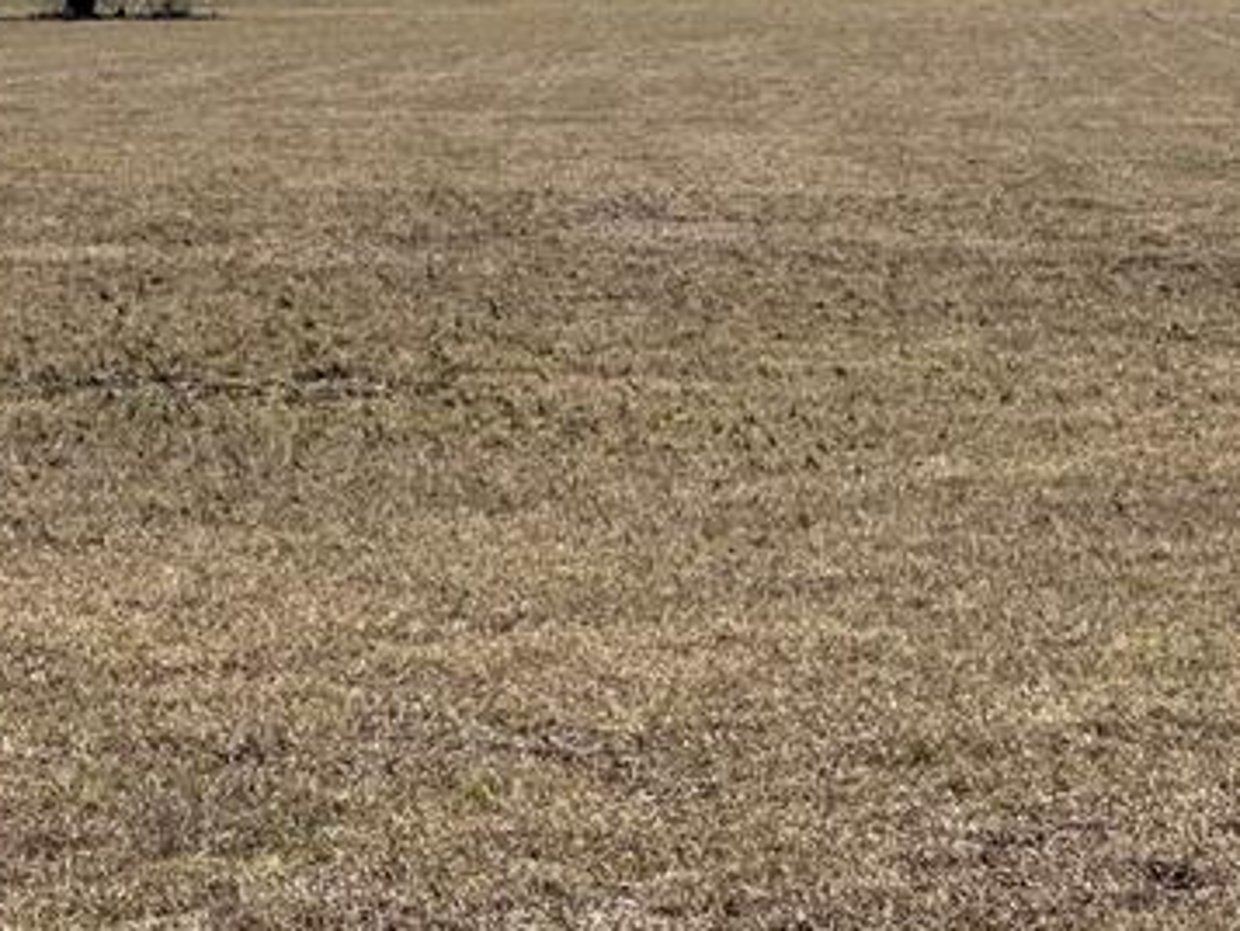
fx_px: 7919
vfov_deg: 6.7
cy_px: 243
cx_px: 396
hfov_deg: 8.9
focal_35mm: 221
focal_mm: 9
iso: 32
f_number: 2.8
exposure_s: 1/968
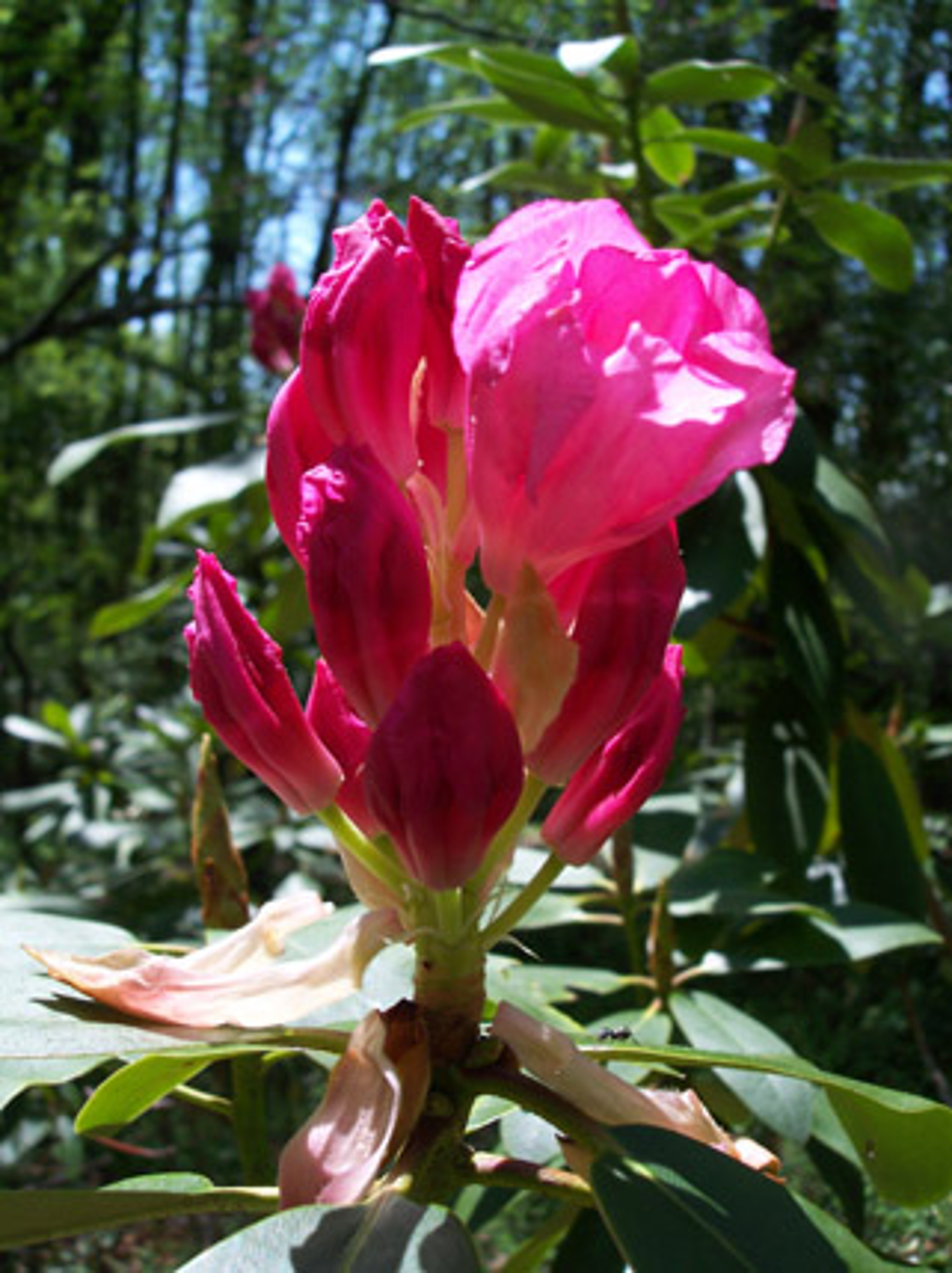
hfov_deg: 37.7
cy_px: 636
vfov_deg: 49.0
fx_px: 1396
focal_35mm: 38
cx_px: 476
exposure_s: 1/350
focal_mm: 8
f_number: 4.8
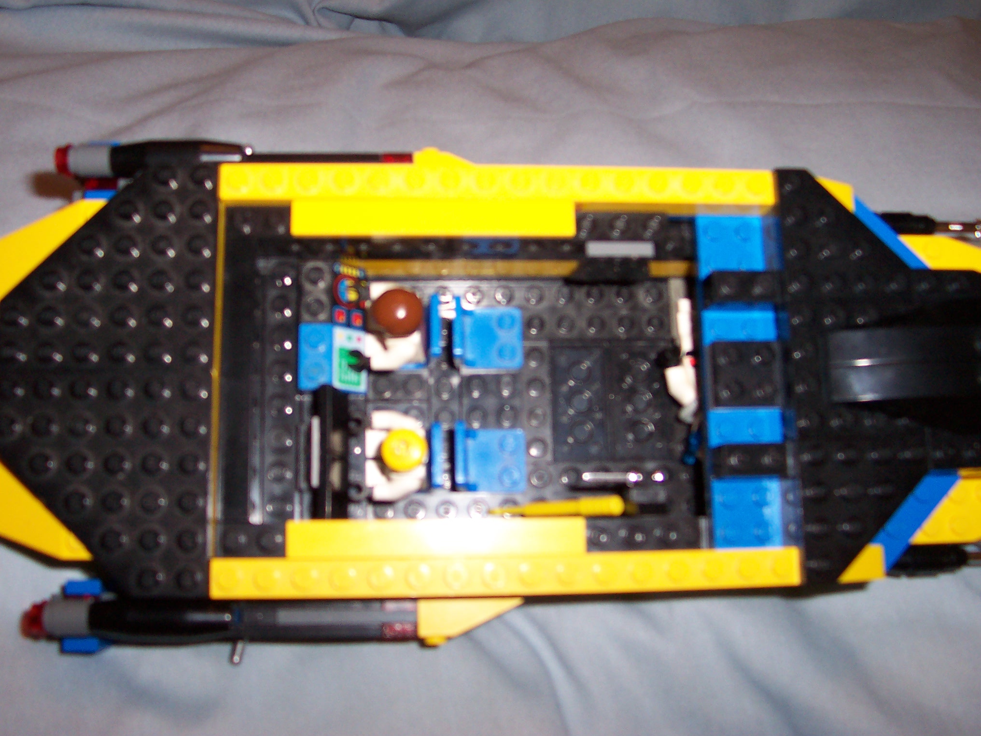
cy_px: 368
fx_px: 1049
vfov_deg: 38.7
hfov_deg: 50.1
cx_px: 490
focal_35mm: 37
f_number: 2.8
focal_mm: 5.6
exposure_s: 1/60
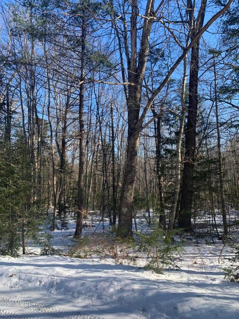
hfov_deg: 53.0
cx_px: 120
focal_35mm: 26
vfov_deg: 67.3
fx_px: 239
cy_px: 160
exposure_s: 1/856
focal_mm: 4.25
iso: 25
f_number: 1.8
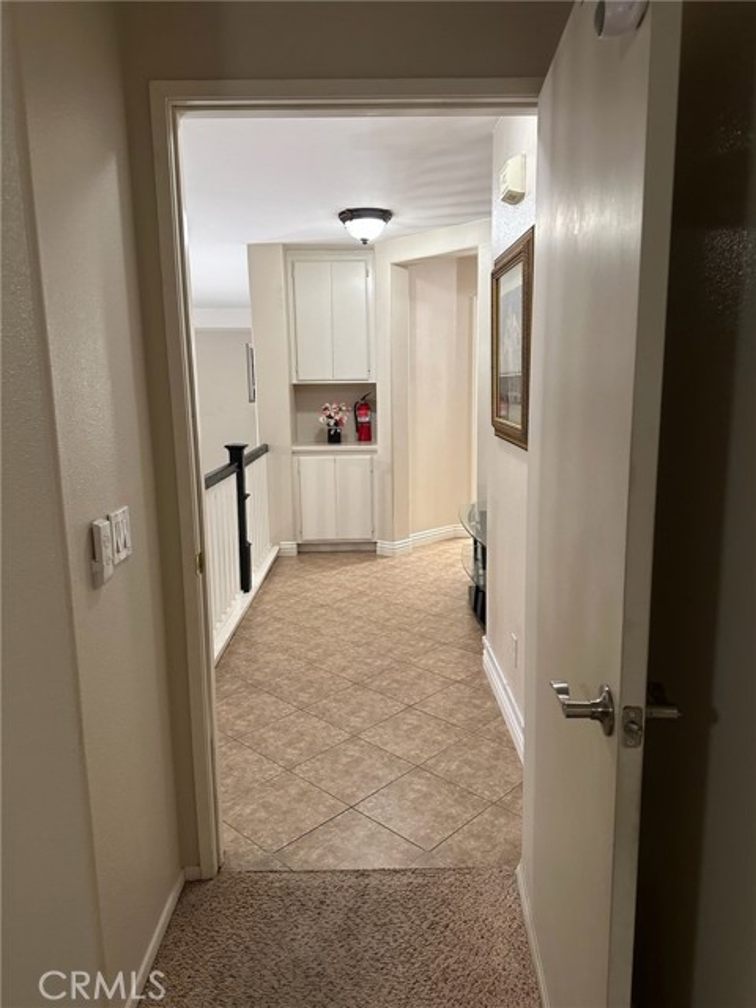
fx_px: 699
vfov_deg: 71.6
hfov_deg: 56.8
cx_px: 378
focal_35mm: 24
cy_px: 504
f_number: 1.78
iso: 400
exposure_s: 1/60
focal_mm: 6.86
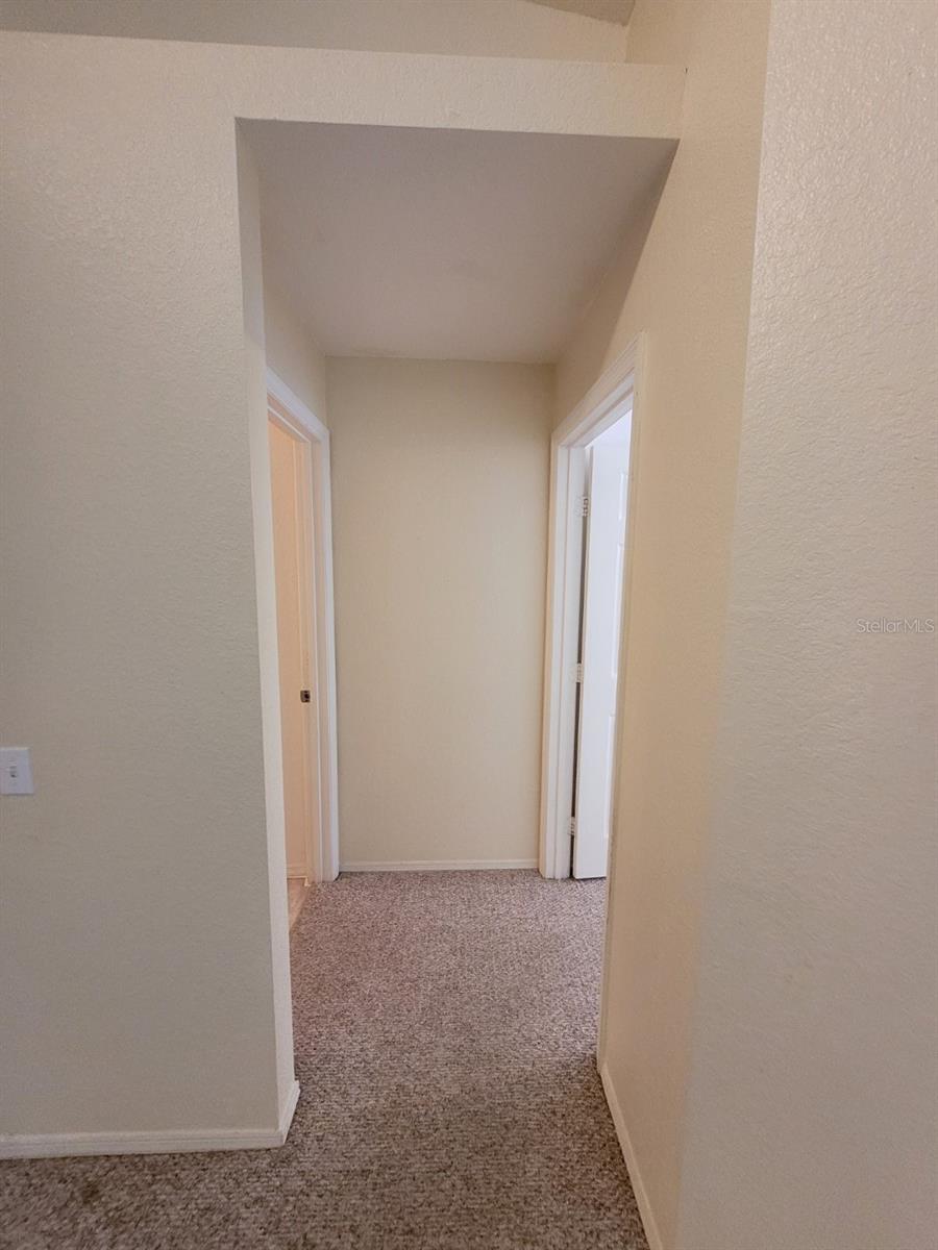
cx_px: 469
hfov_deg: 89.9
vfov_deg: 106.2
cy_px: 625
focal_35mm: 13
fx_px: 470
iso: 400
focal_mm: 1.74
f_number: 2.2
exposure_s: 1/60
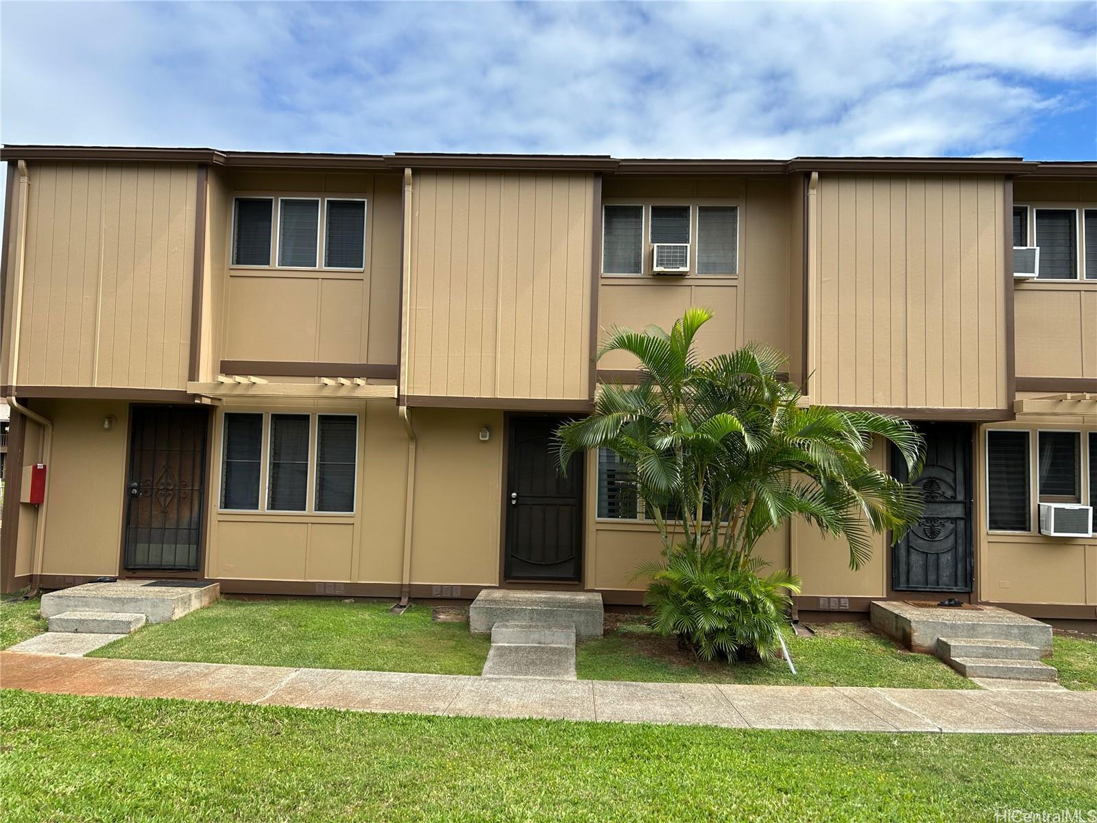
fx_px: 824
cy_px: 412
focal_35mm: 26
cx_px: 548
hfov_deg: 67.3
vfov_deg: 53.1
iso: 50
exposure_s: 1/2632
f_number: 1.5
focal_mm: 5.7
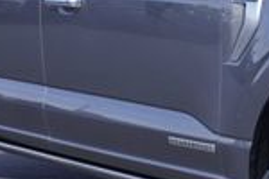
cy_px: 122
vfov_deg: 9.3
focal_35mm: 147
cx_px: 294
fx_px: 1099
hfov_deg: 13.7
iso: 100
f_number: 8
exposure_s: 1/200
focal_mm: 23
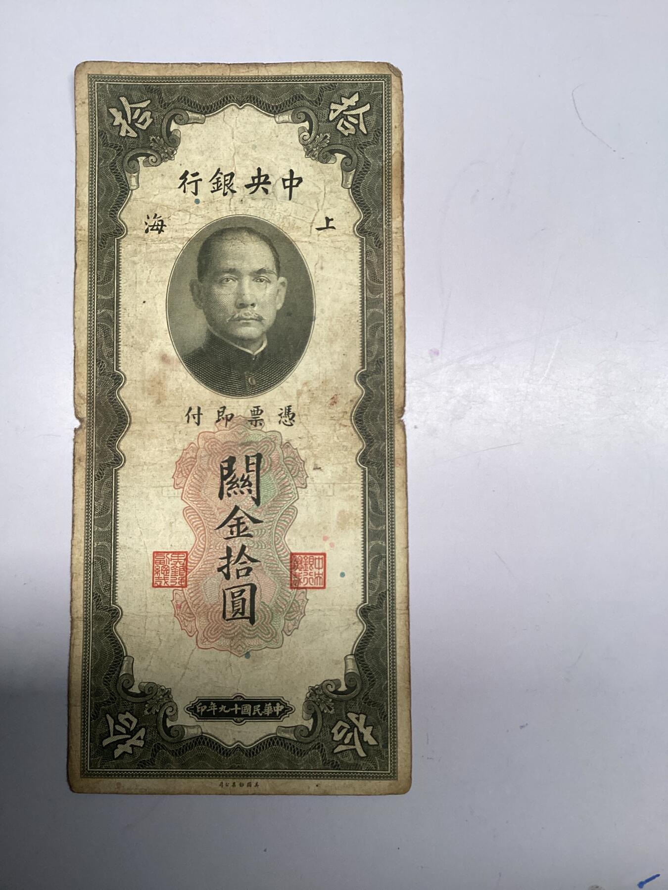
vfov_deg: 58.4
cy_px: 445
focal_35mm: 31
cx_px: 334
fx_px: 798
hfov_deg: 45.4
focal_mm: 3.3
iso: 50
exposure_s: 1/120
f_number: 2.4
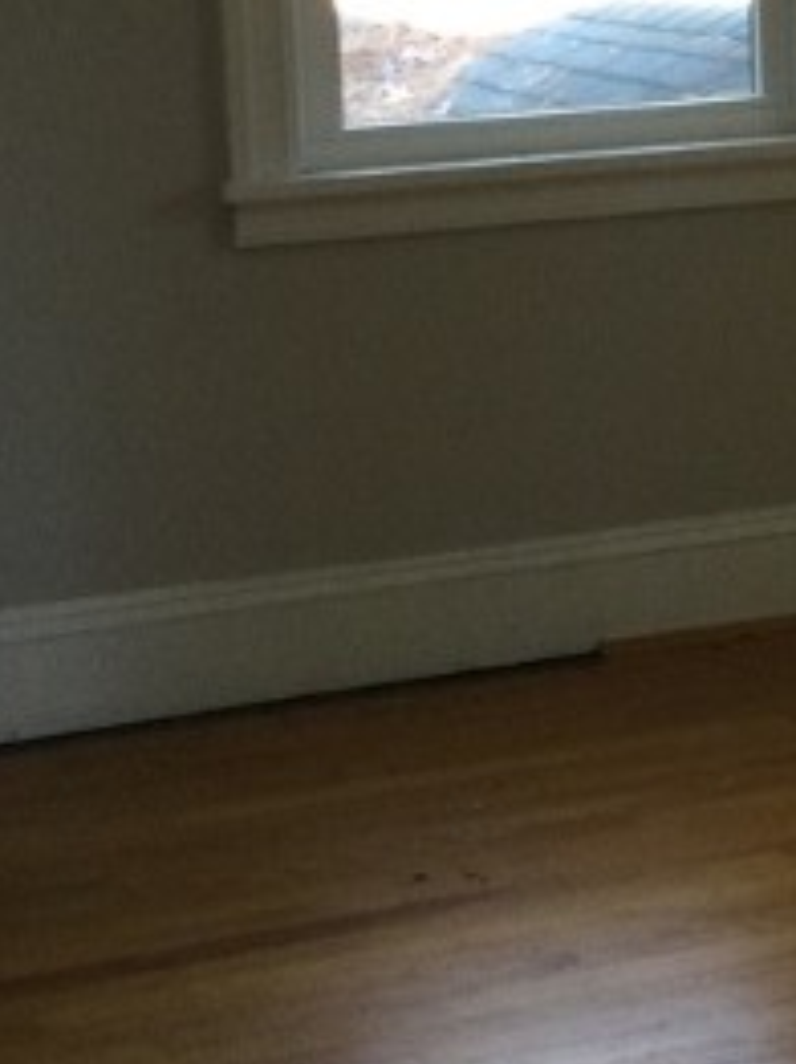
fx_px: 2795
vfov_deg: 21.4
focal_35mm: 91
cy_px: 321
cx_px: 642
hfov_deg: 16.1
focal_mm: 3.3
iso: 80
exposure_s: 1/30
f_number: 2.4
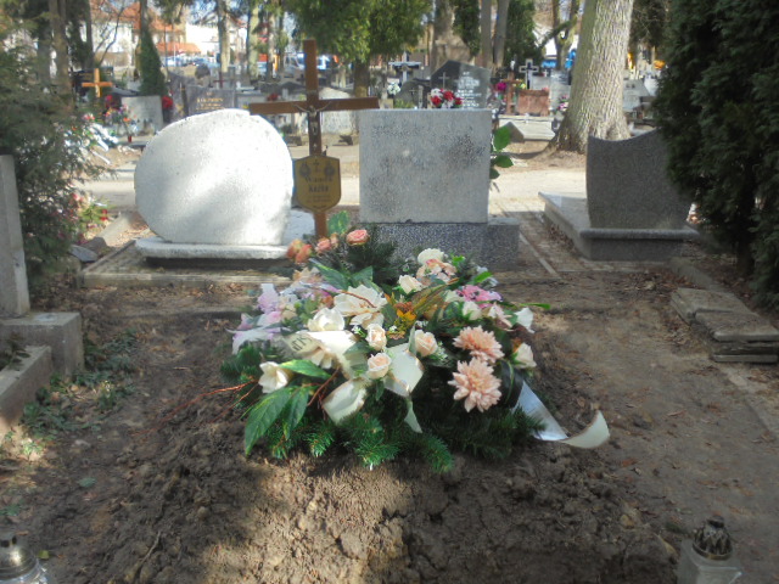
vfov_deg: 41.8
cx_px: 390
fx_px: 765
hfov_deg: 54.0
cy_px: 292
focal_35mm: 34
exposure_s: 1/250
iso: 100
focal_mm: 6.1
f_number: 4
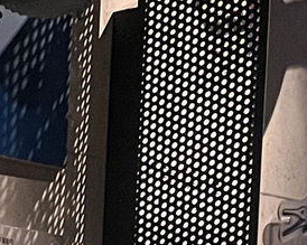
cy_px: 615
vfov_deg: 7.9
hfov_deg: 9.1
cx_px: -551
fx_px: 1617
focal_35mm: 178
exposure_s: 1/40
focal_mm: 5.1
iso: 500
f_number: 1.6
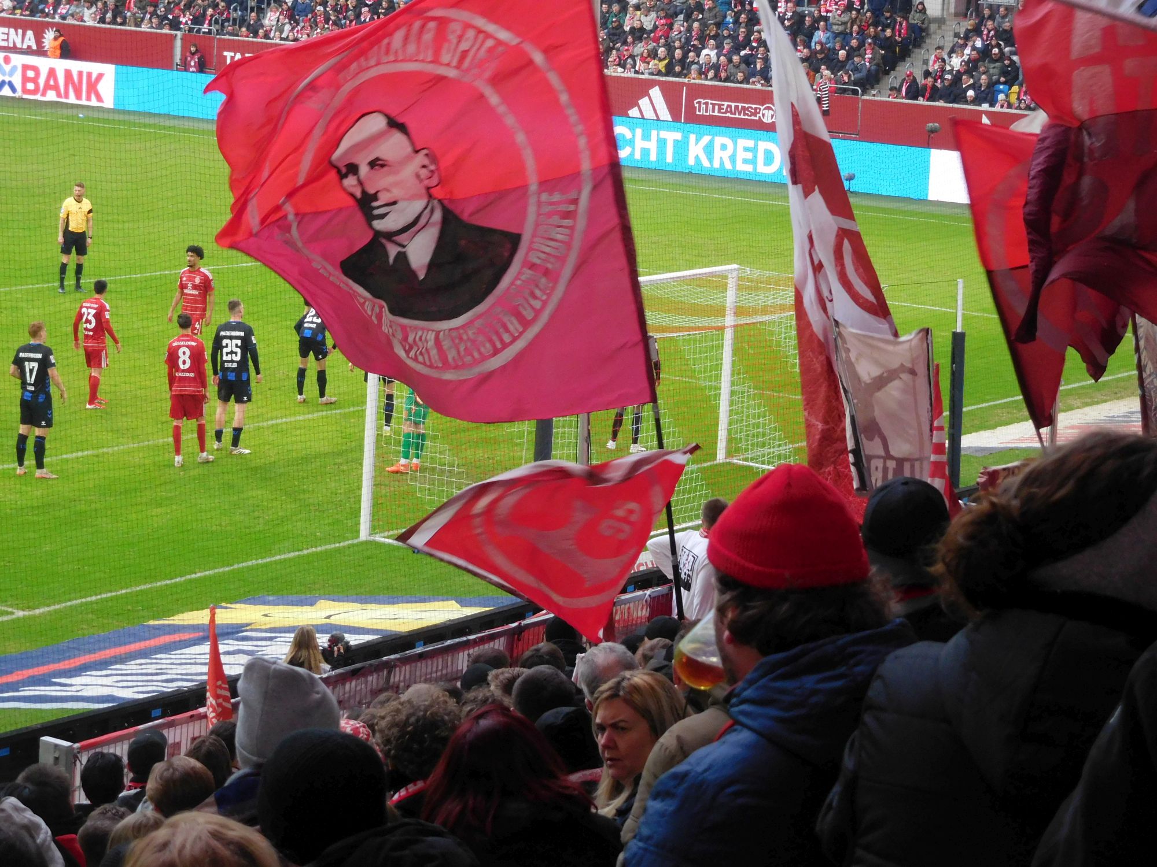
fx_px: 3342
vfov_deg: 14.8
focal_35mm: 100
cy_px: 434
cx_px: 578
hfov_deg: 19.6
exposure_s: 1/125
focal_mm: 17.8
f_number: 4.8
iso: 400
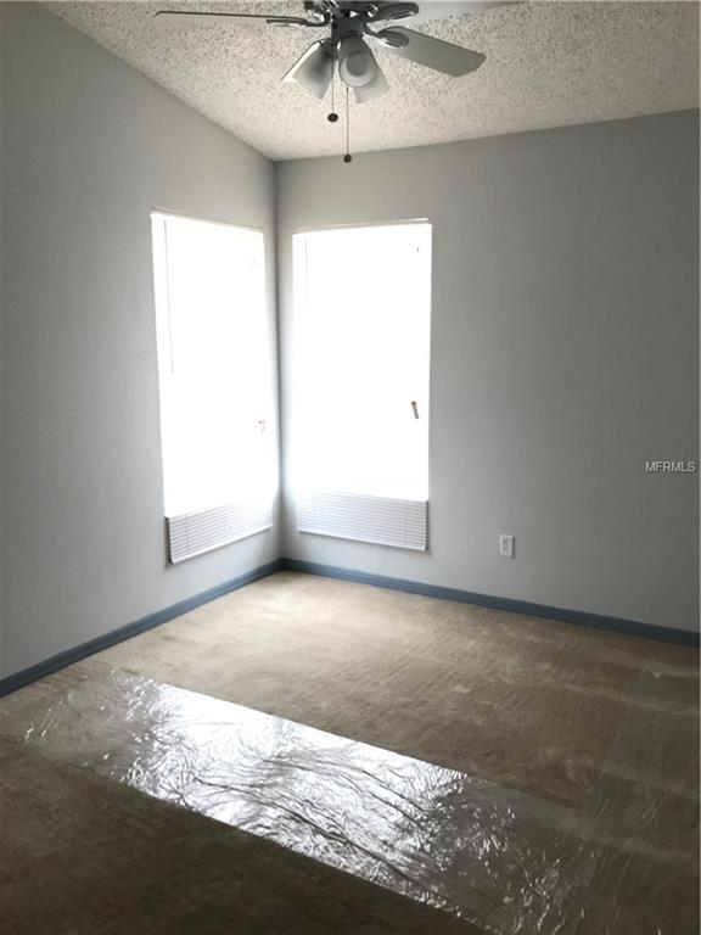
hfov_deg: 49.7
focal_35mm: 28
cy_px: 468
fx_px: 756
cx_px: 350
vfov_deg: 63.4
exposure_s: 1/120
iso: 40
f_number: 1.8
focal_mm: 3.99
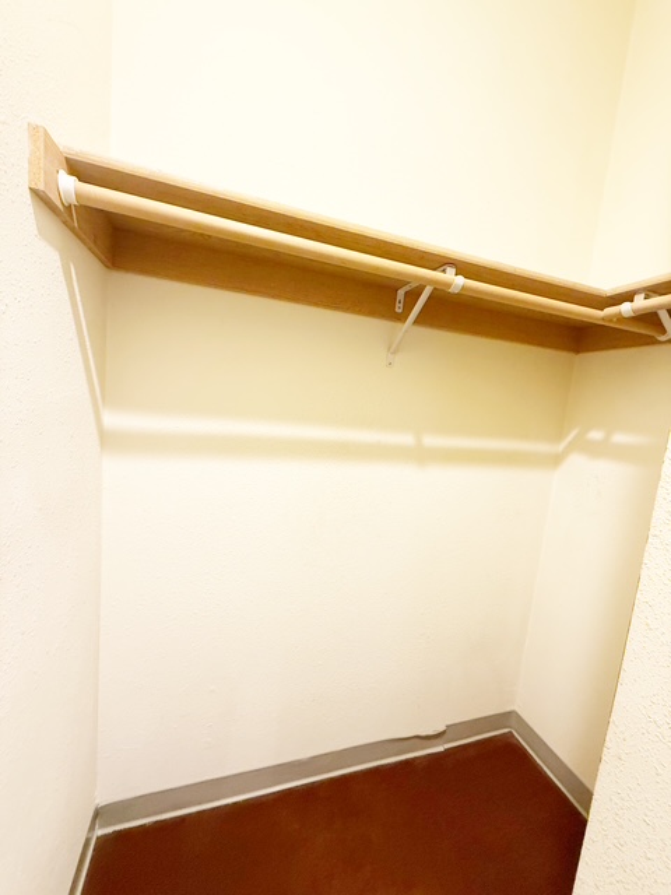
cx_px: 336
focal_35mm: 14
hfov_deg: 85.7
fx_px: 362
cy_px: 448
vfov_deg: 102.1
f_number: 2.2
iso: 320
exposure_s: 1/60
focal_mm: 2.22
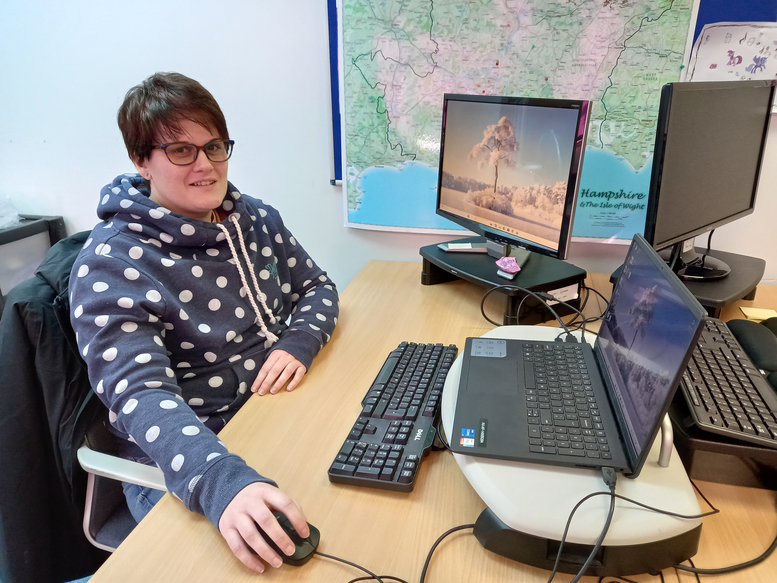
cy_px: 292
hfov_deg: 69.4
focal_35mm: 25
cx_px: 388
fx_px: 561
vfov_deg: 54.9
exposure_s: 1/25
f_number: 2
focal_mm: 4.6
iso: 200
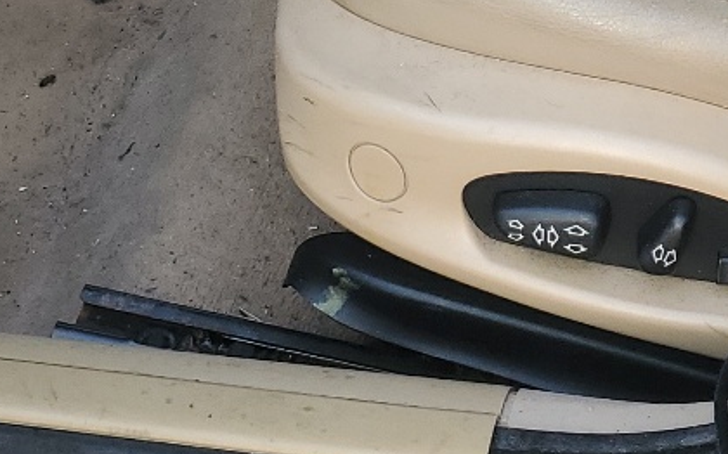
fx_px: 2082
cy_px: -492
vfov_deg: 11.1
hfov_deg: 19.5
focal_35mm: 105
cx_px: 640
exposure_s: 1/159
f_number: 1.5
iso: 50
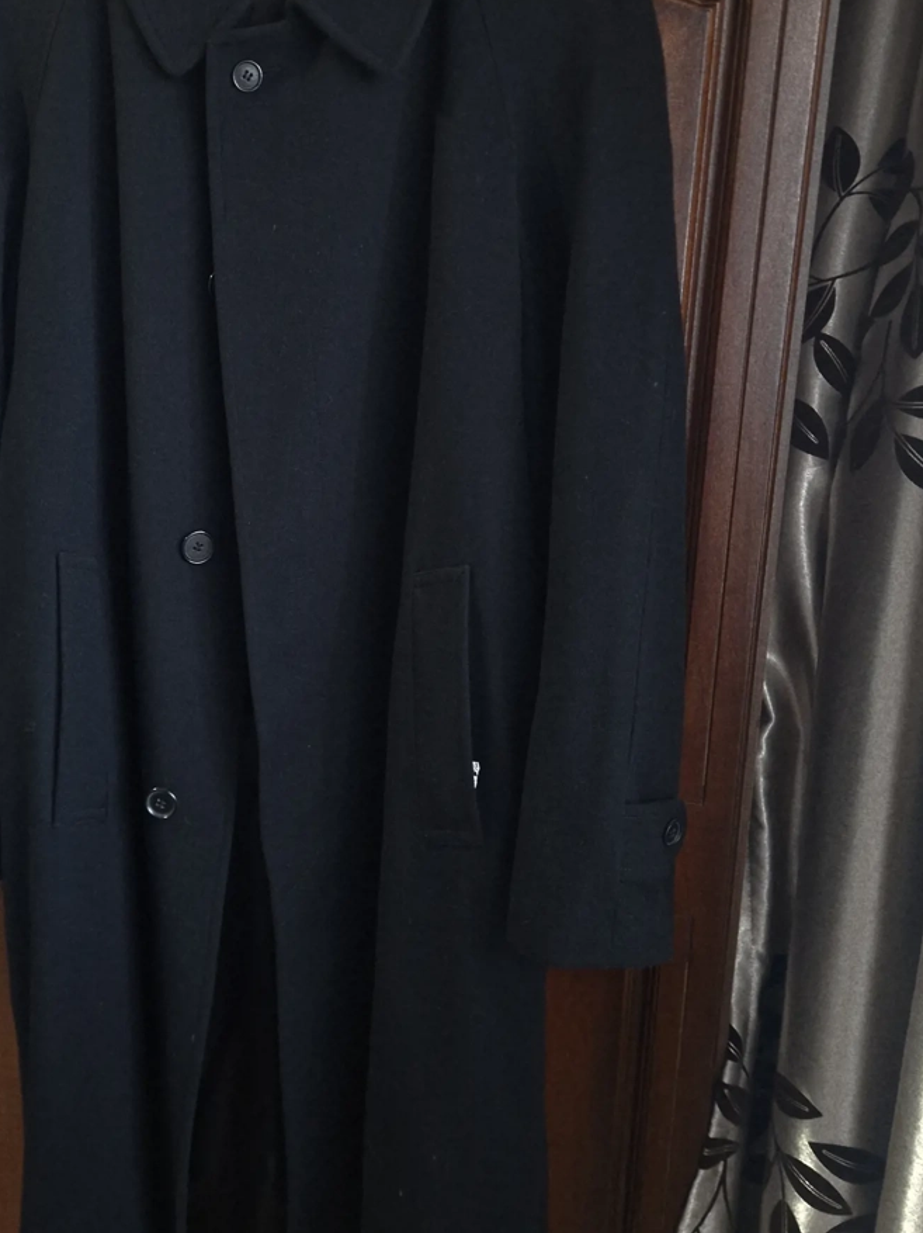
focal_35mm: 35
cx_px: 312
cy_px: 548
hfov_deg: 40.2
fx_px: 1245
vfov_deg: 52.5
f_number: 1.8
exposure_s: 1/25
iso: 1000
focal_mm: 5.4
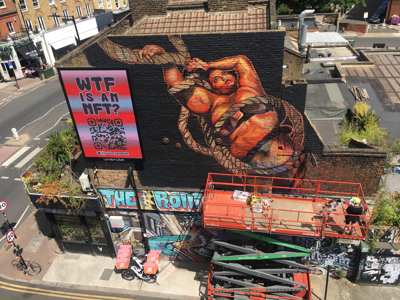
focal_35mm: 29
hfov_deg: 61.7
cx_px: 200
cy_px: 150
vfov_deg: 48.2
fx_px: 335
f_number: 2.2
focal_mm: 4.15
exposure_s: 1/1241
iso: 25
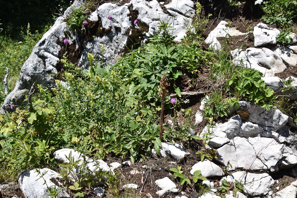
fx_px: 272
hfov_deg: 57.2
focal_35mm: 33
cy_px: 99
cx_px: 148
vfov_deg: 40.0
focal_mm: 22
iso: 200
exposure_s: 1/640
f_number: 8
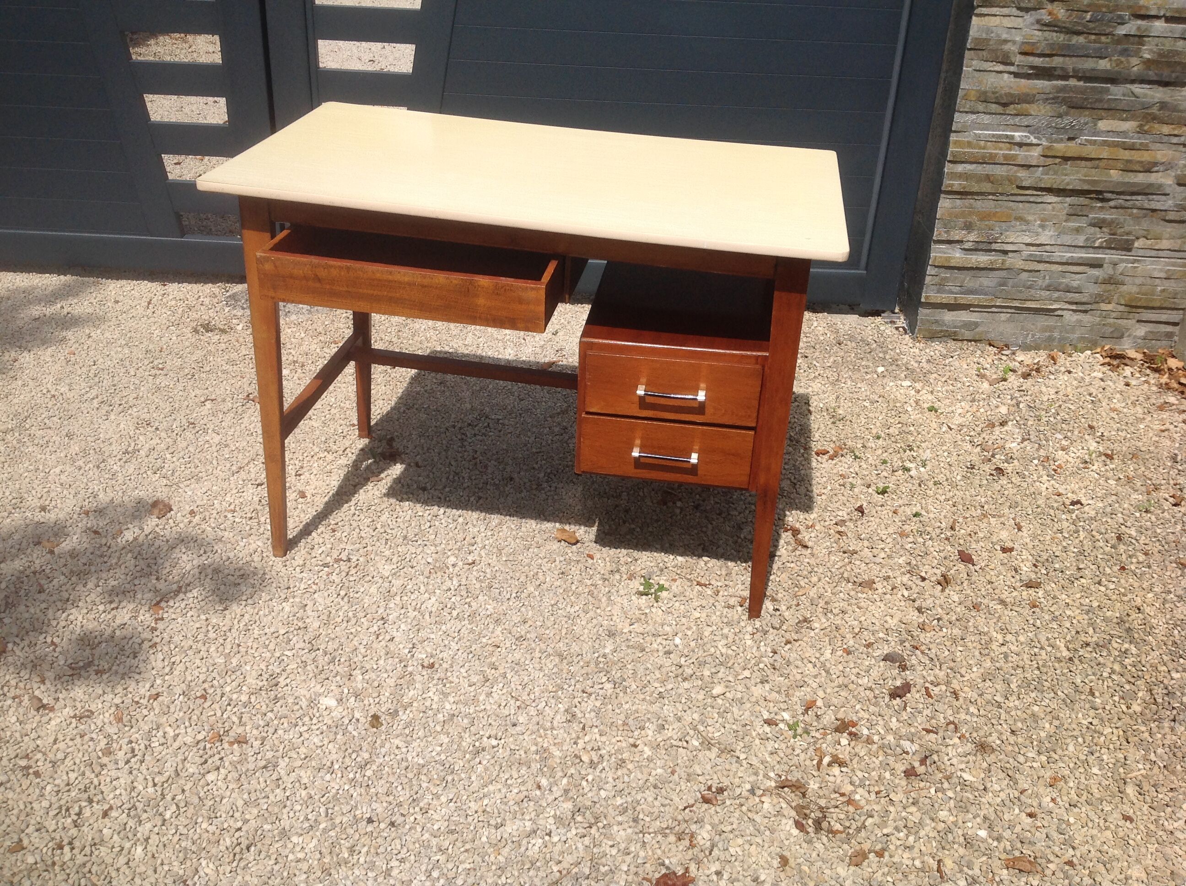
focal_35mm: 35
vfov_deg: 40.6
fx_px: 1197
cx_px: 593
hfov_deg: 52.7
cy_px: 443
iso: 50
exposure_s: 1/2519
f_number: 2.4
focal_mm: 4.28
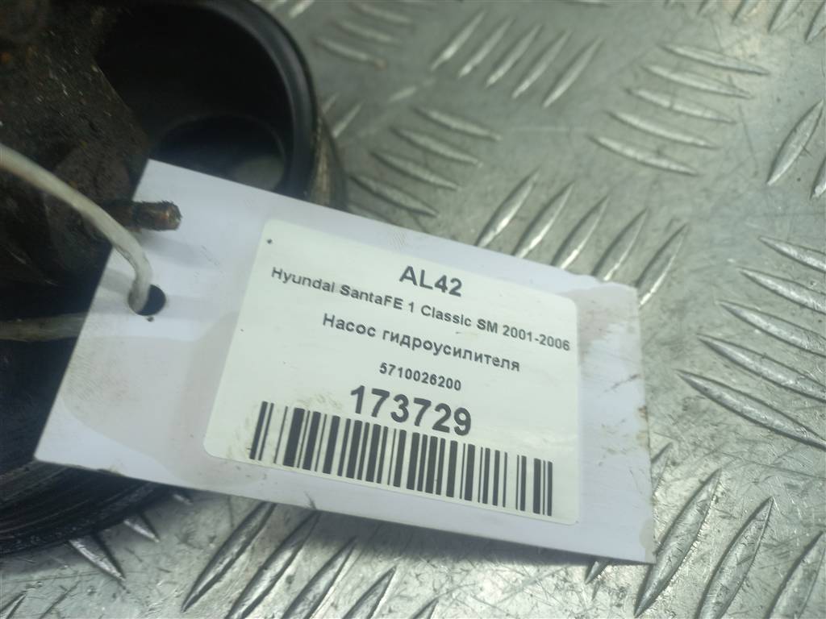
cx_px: 413
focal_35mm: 25
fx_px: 597
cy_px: 310
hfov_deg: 69.4
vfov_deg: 54.9
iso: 50
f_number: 1.8
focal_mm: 4.6
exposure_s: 1/50
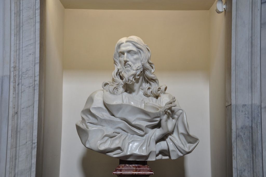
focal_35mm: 75
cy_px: 88
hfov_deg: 27.0
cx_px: 133
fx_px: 553
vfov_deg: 18.1
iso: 400
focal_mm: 50
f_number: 7.1
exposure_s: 1/25
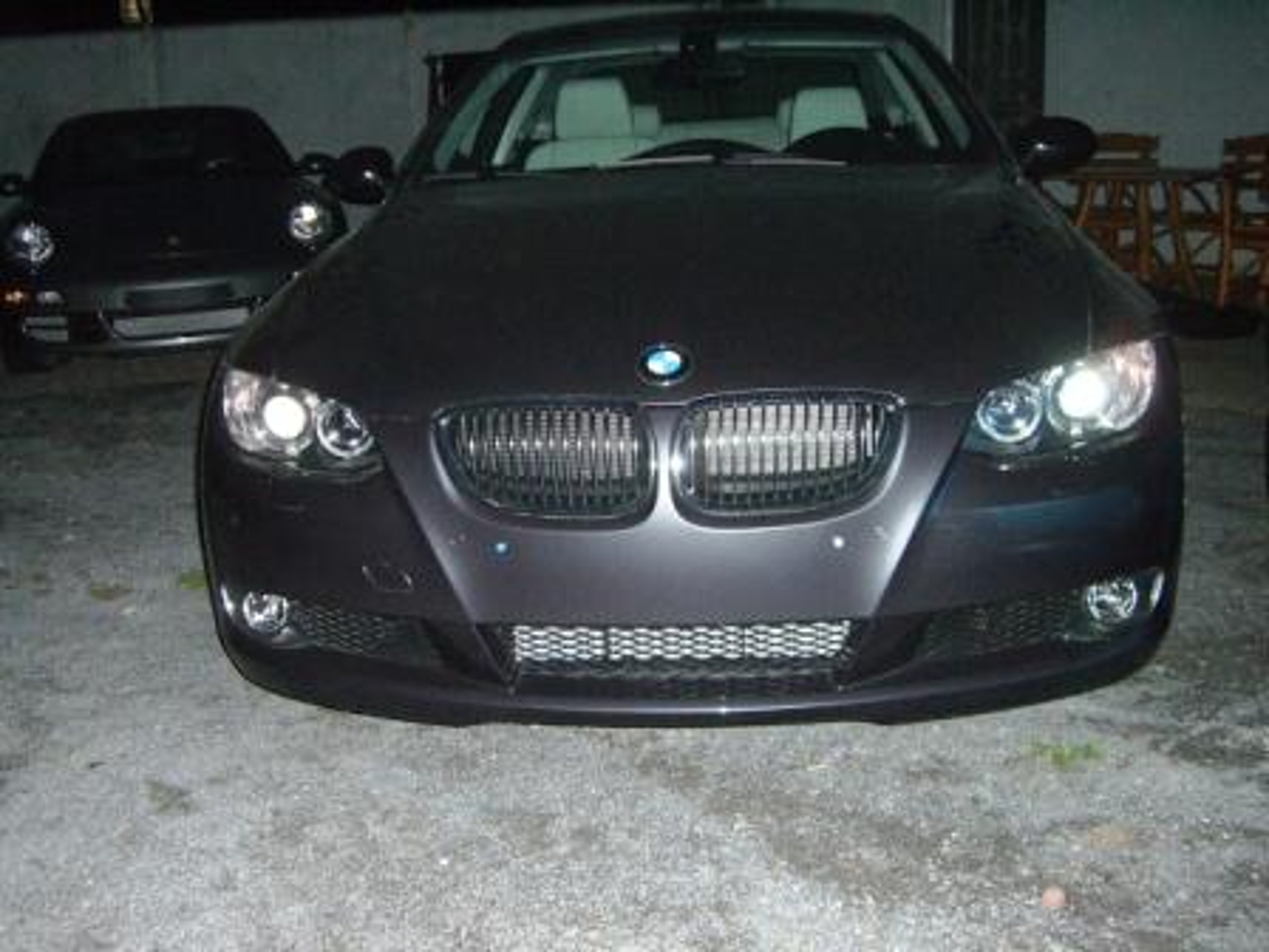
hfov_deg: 49.0
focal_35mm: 38
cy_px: 476
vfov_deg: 37.7
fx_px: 1393
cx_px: 634
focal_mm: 6.2
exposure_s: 1/60
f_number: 2.7
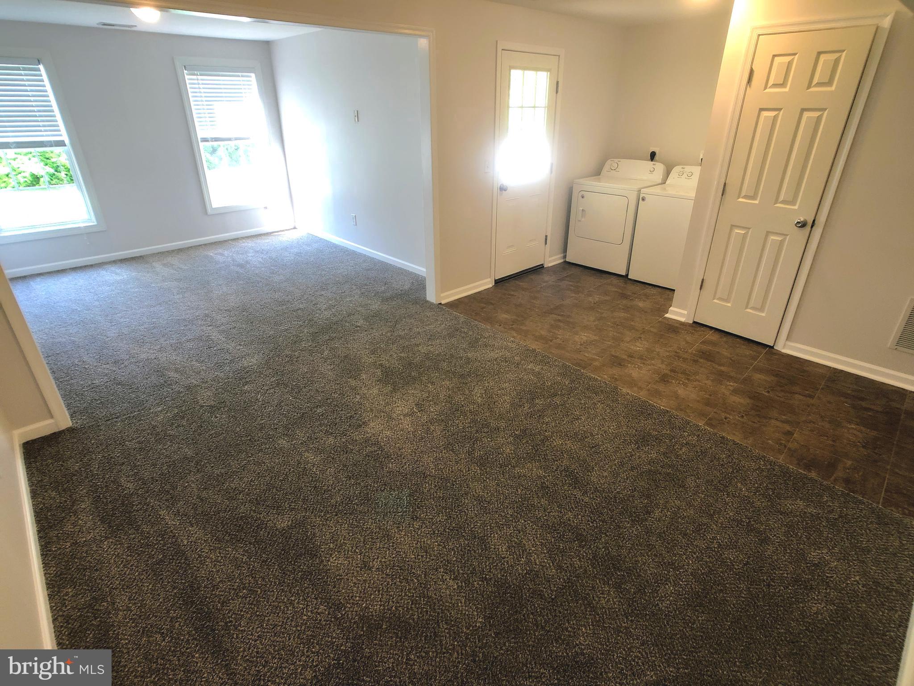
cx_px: 457
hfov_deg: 63.4
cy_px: 343
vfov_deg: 49.7
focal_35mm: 28
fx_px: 739
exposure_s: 1/24
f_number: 1.8
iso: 32
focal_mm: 3.99
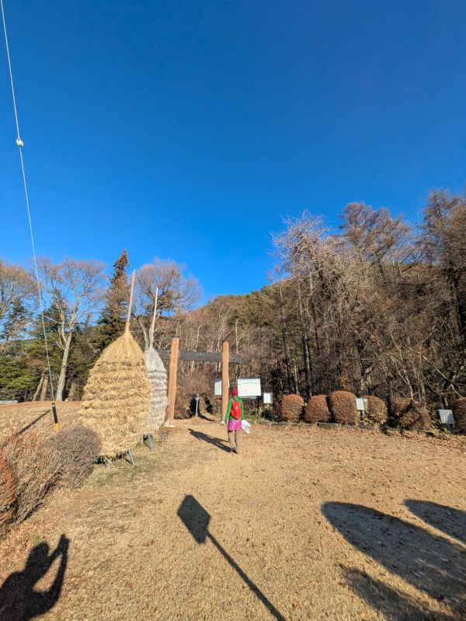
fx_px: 251
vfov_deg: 102.0
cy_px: 310
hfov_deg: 85.7
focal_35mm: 14
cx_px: 233
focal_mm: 1.83
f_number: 2.2
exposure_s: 1/1458
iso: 44
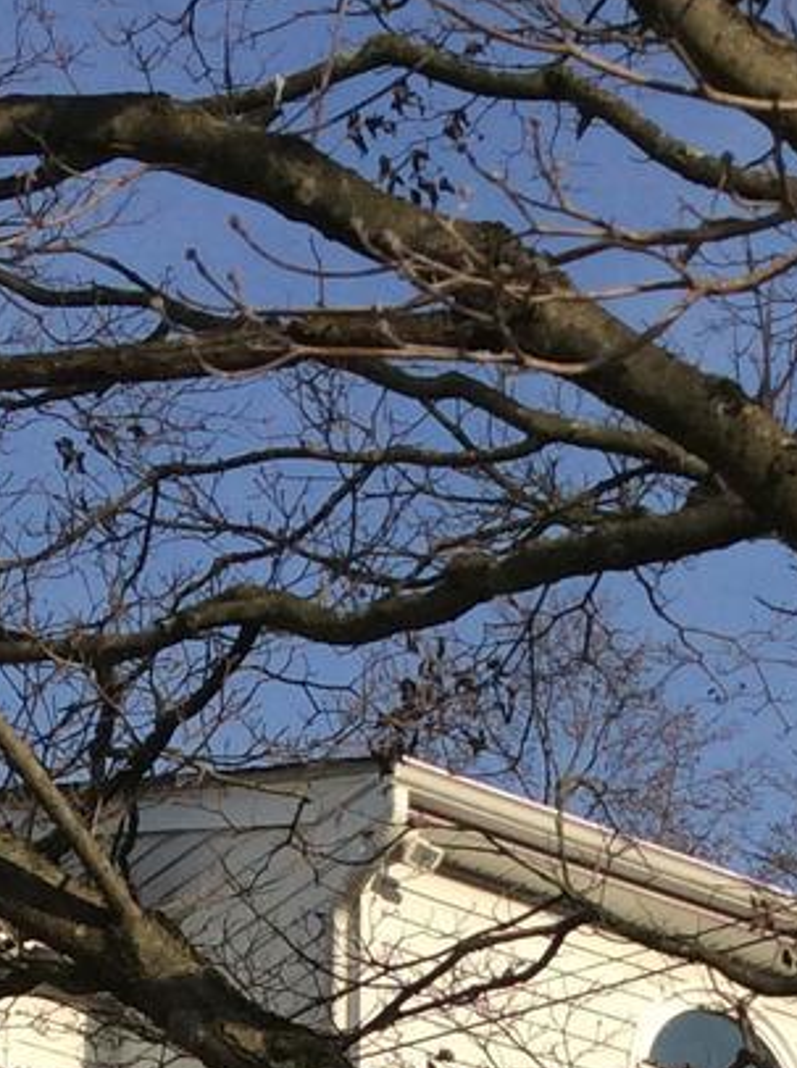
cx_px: 385
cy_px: 1778
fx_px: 3726
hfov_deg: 12.2
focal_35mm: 121
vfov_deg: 14.7
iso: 32
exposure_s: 1/1330
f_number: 2.4
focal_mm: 3.3
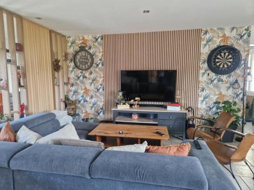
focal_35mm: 23
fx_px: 169
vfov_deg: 58.9
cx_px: 127
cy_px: 95
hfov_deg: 73.9
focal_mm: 5.4
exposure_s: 1/100
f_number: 1.8
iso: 400
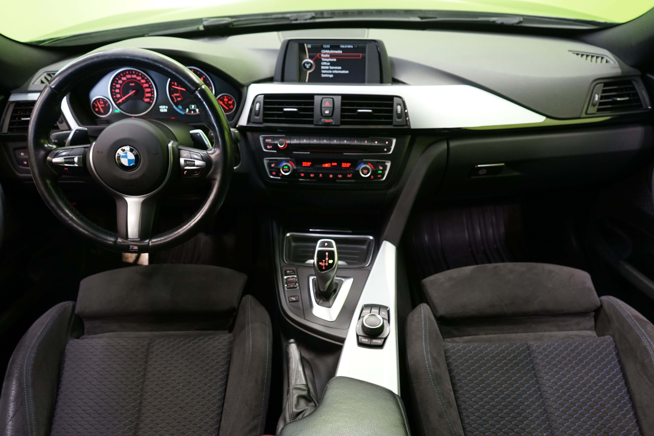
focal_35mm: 29
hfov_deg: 63.7
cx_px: 327
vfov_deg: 45.0
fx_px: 527
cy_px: 218
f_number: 5
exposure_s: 1/15
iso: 1600
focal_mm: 29
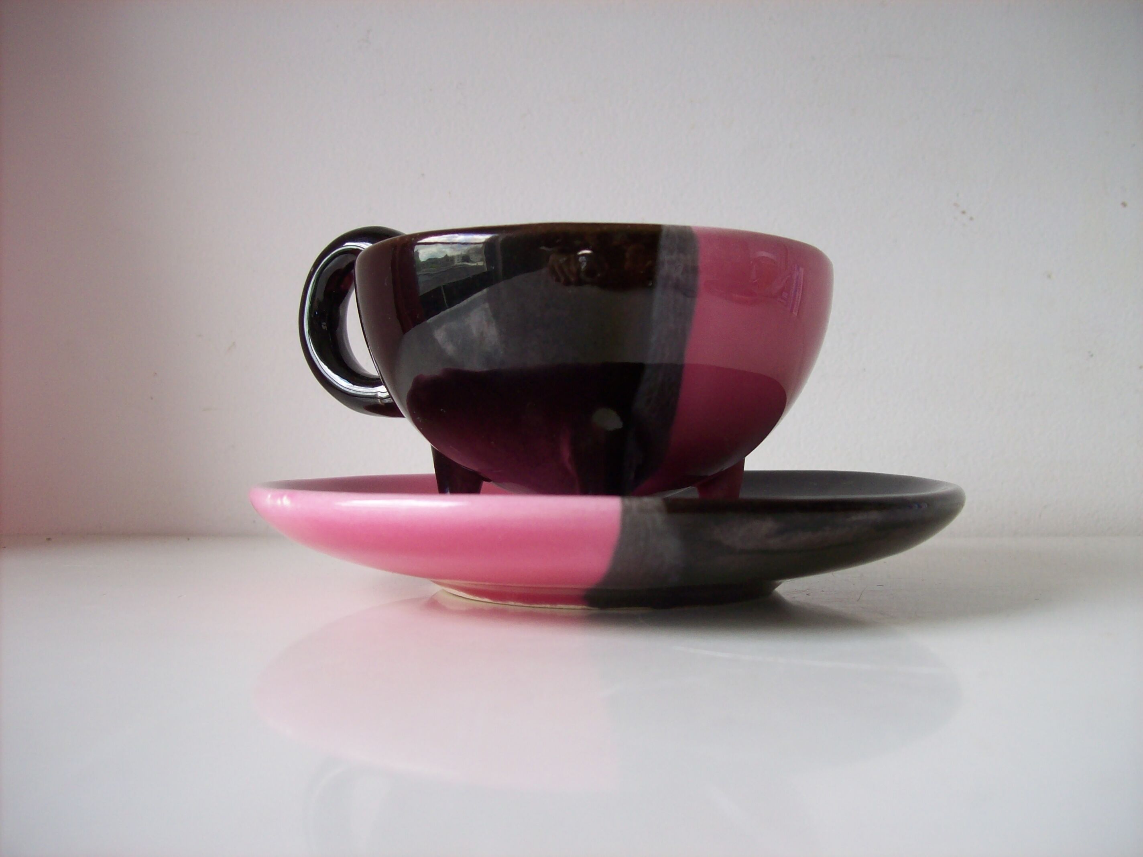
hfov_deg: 51.4
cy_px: 428
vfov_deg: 39.6
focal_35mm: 36
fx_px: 1188
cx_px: 572
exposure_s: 1/112
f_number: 2.7
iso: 80
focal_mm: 6
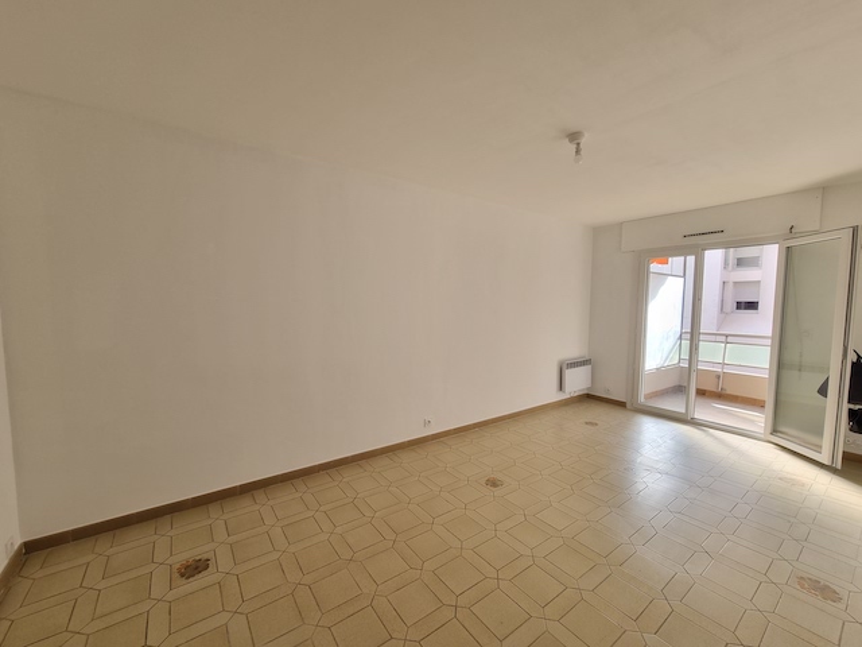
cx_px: 431
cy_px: 324
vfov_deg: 89.9
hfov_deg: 106.2
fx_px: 324
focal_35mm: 13
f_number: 2.2
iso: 80
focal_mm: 2.2
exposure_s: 1/100
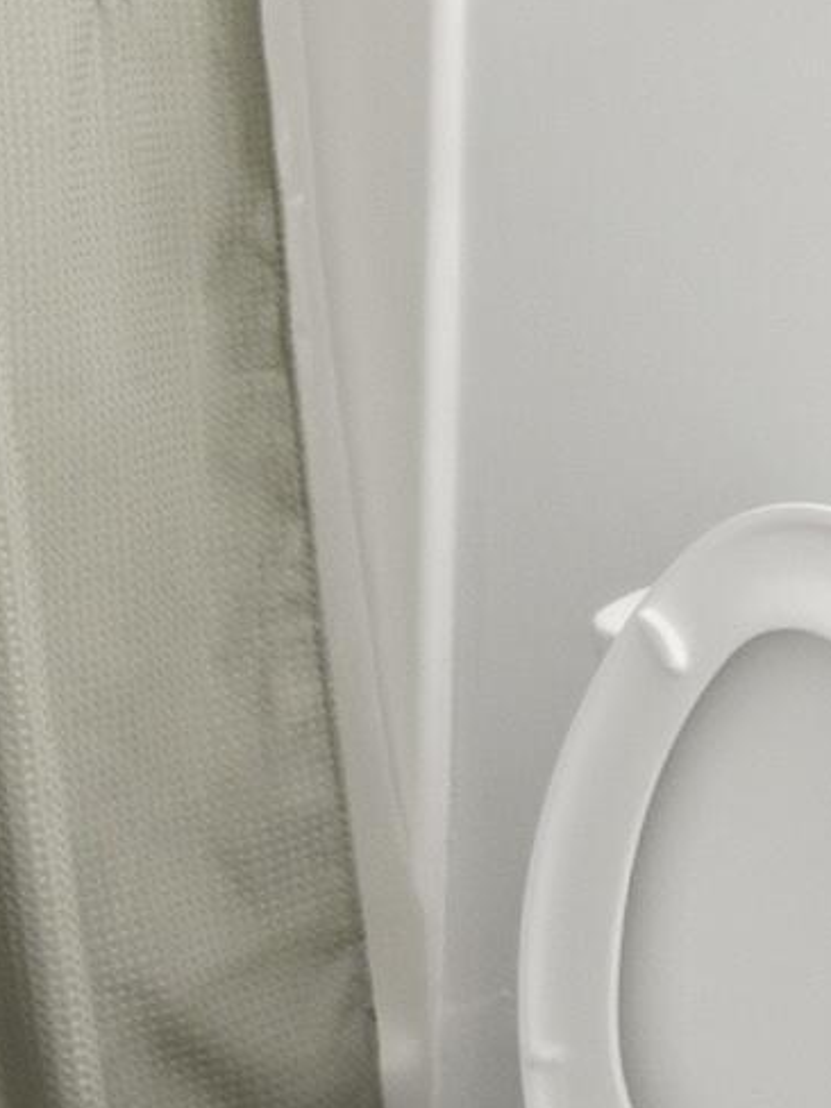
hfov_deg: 17.2
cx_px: 173
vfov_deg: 23.0
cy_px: 461
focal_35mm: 85
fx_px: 2721
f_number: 2.8
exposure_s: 1/30
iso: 400
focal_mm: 12
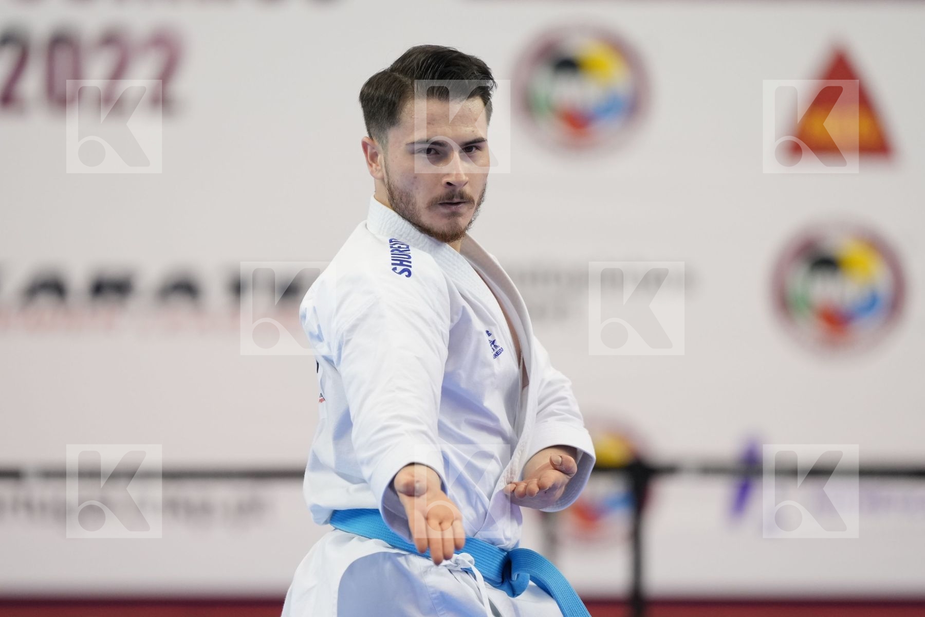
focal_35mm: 300
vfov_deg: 4.6
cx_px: 462
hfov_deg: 6.9
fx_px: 7708
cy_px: 308
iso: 1250
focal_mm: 200
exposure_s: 1/500
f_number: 2.8
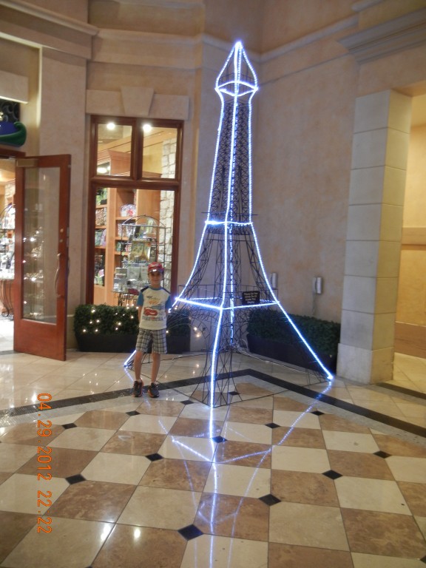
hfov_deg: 46.8
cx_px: 213
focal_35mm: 30
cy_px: 284
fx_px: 492
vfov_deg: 60.0
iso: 200
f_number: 3.5
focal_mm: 5.4
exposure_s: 1/4.8
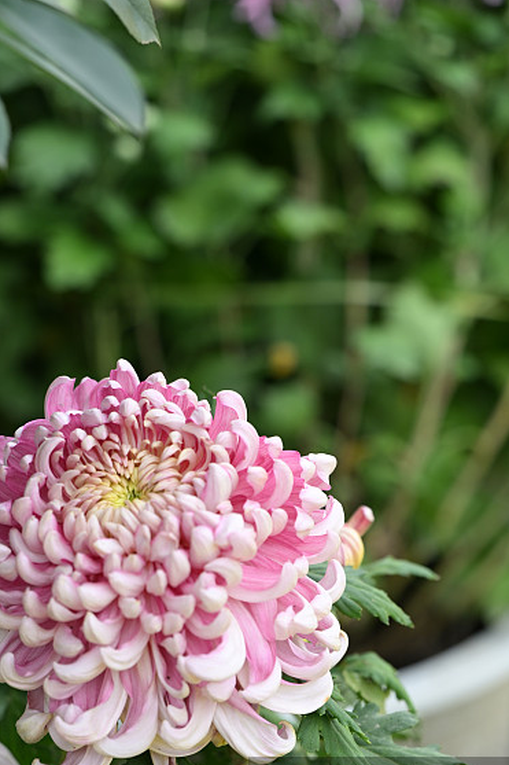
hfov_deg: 9.3
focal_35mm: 148
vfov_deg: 13.8
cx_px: 189
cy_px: 544
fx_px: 3141
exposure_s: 1/250
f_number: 4
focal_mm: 103
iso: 200
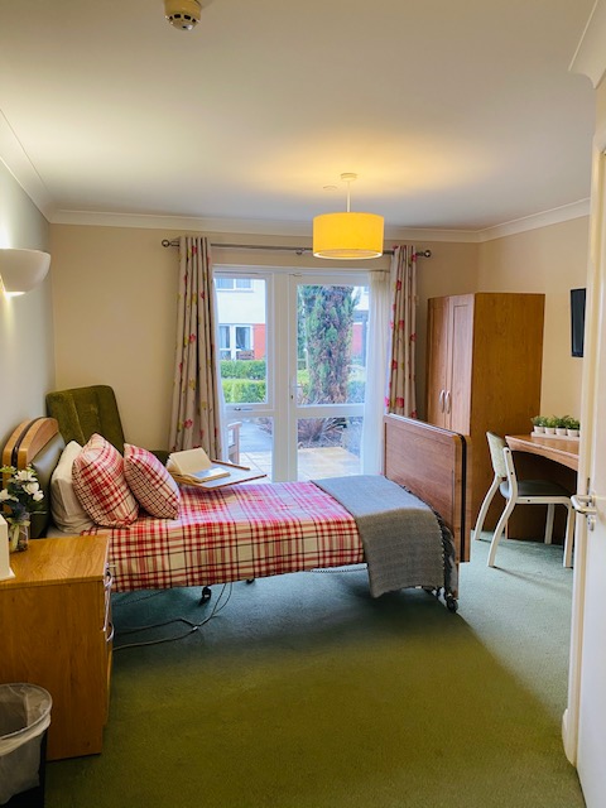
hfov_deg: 53.1
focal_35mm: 26
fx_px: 607
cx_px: 303
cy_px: 404
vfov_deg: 67.3
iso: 125
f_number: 1.8
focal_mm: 4.25
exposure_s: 1/50
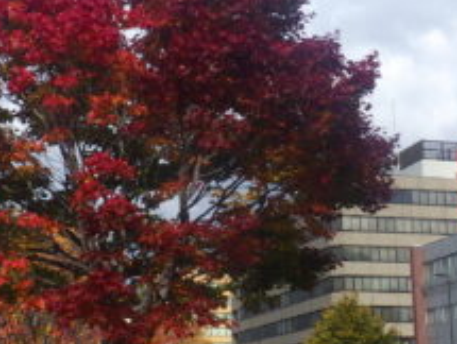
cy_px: 211
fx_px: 979
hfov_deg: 26.3
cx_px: 239
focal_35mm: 74
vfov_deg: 19.9
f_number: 4.2
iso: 125
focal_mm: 5
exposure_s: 1/800
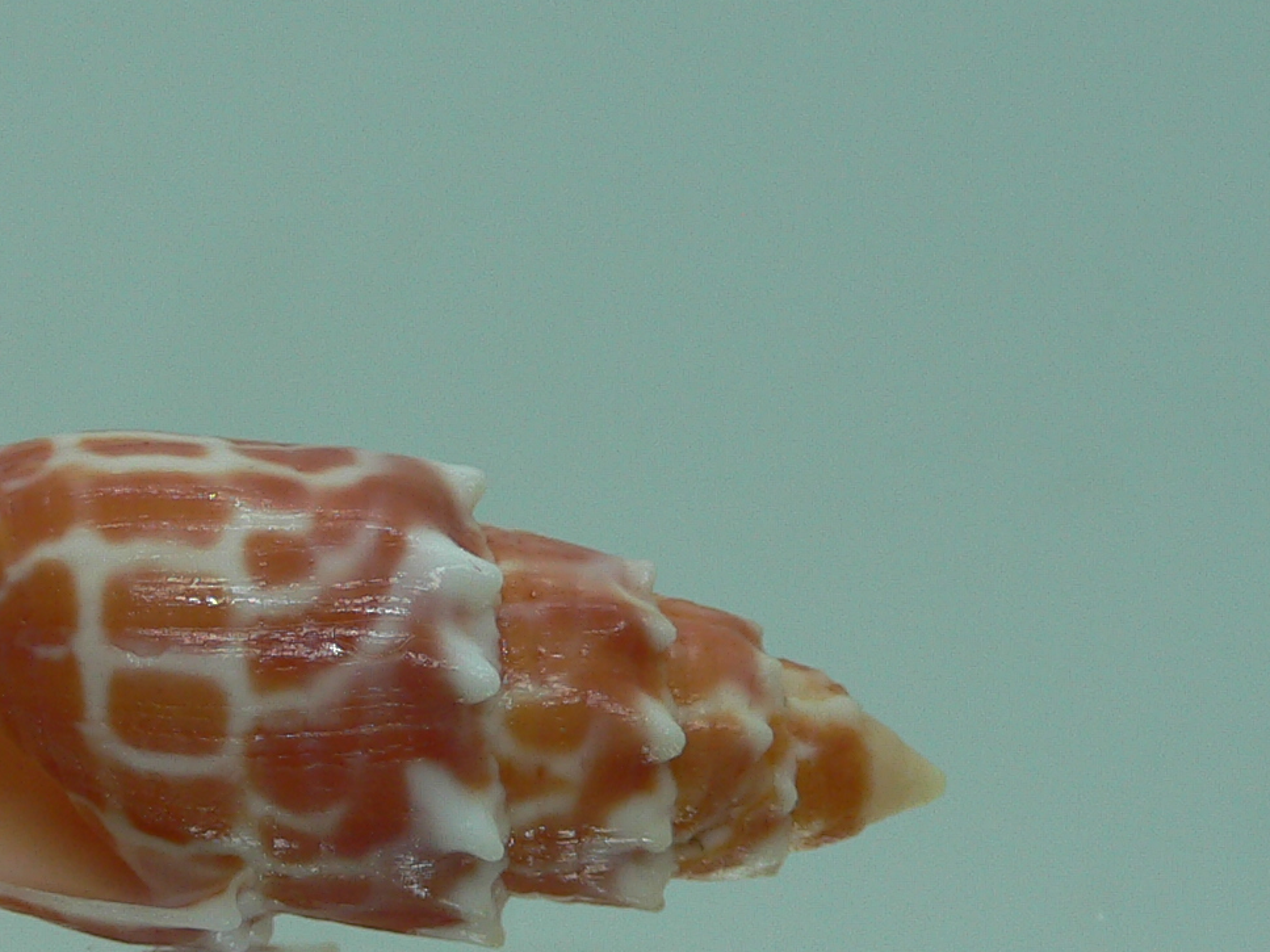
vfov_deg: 19.8
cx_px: 219
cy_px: 839
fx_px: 2678
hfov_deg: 26.1
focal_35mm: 73
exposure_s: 1/80
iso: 80
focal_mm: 4.6
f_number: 2.8
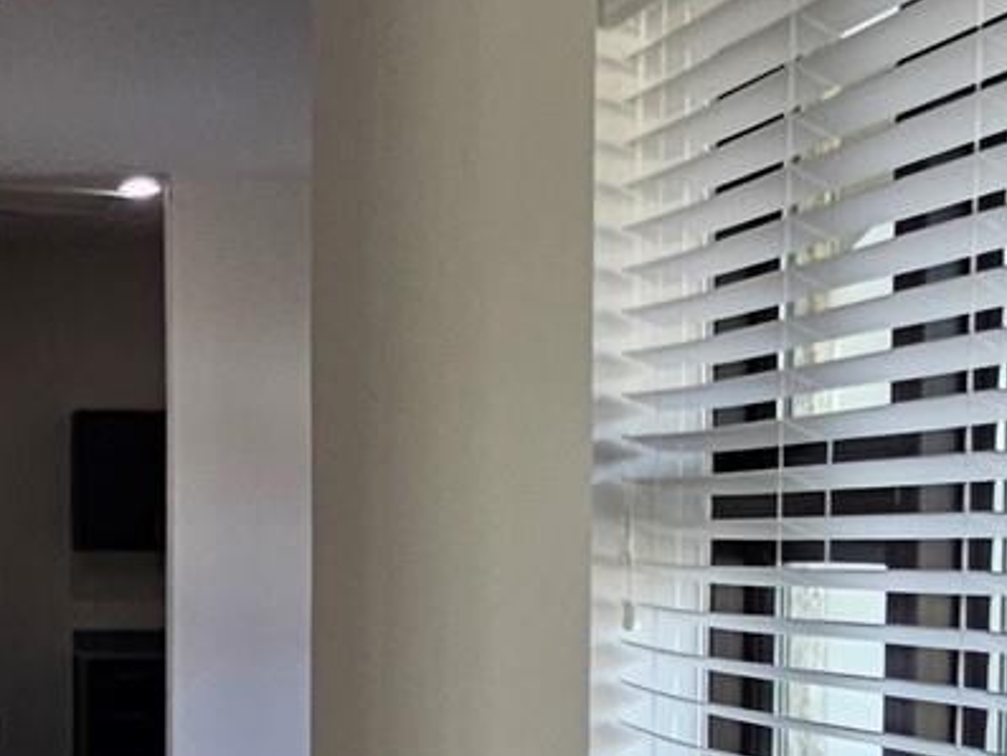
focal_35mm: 67
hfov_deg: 28.9
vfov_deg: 21.4
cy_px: 708
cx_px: 378
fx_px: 1950
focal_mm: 2.2
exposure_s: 1/60
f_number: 2.2
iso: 50
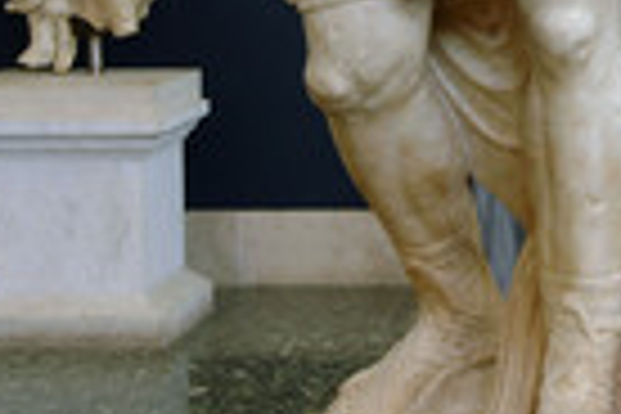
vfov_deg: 11.9
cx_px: 704
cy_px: 32
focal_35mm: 115
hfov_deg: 17.2
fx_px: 1975
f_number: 4.5
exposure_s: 1/20
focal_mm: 25
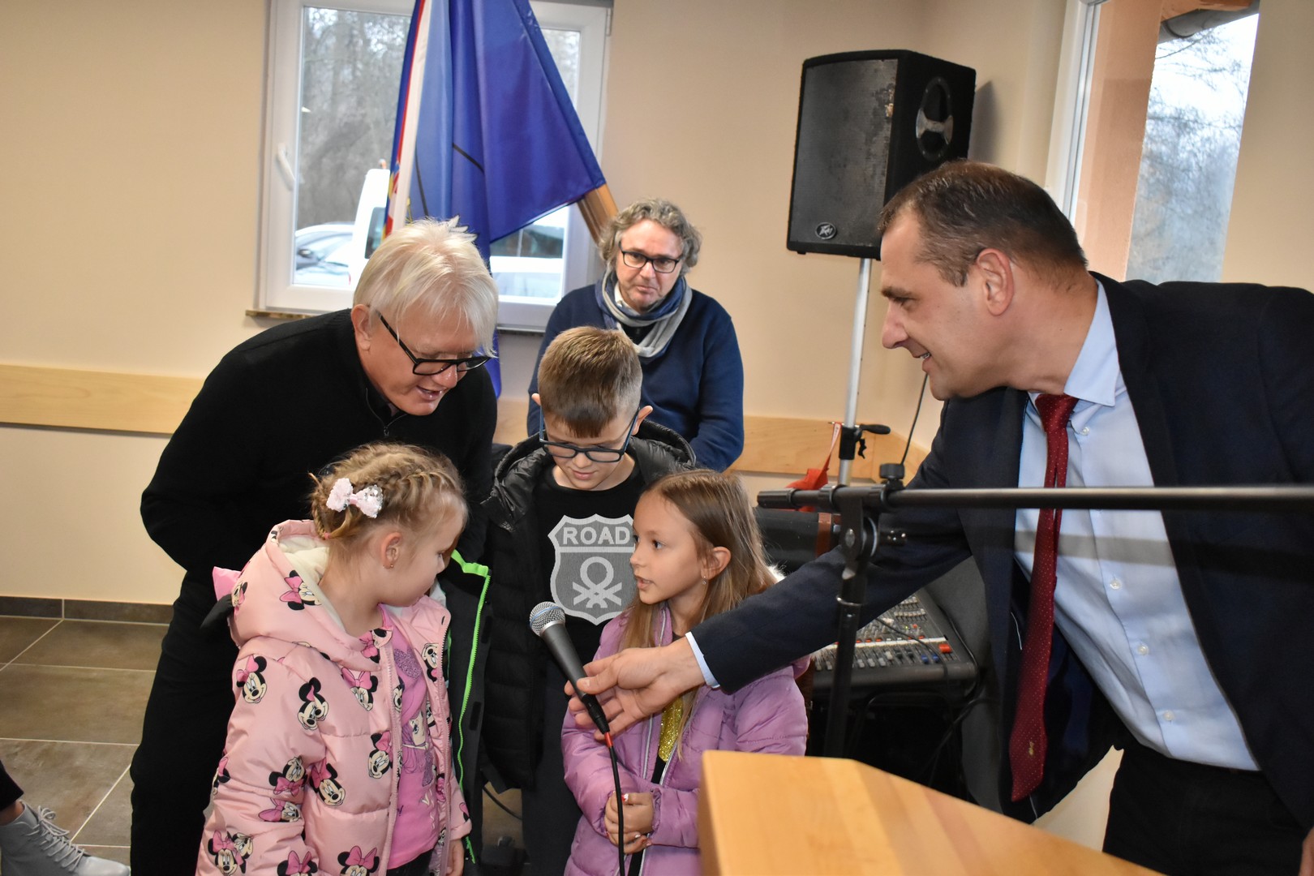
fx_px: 1314
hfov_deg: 53.1
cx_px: 657
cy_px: 438
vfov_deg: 36.9
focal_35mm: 36
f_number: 3.8
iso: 2500
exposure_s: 1/200
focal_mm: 24
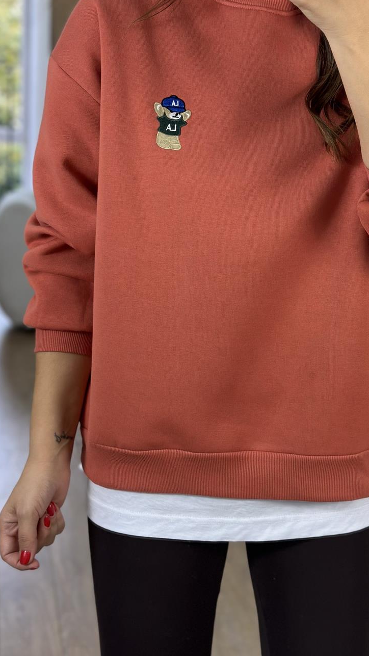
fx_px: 1131
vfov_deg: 32.3
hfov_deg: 18.5
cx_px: 246
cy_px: 306
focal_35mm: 65
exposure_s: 1/141
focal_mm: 6.86
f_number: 1.78
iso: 80
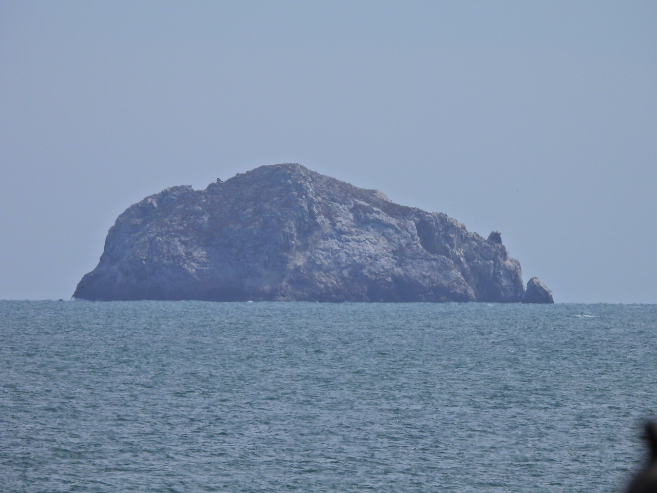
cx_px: 328
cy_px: 246
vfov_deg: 1.7
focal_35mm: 850
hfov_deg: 2.3
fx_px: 16133
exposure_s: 1/1600
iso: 100
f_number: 5.6
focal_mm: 152
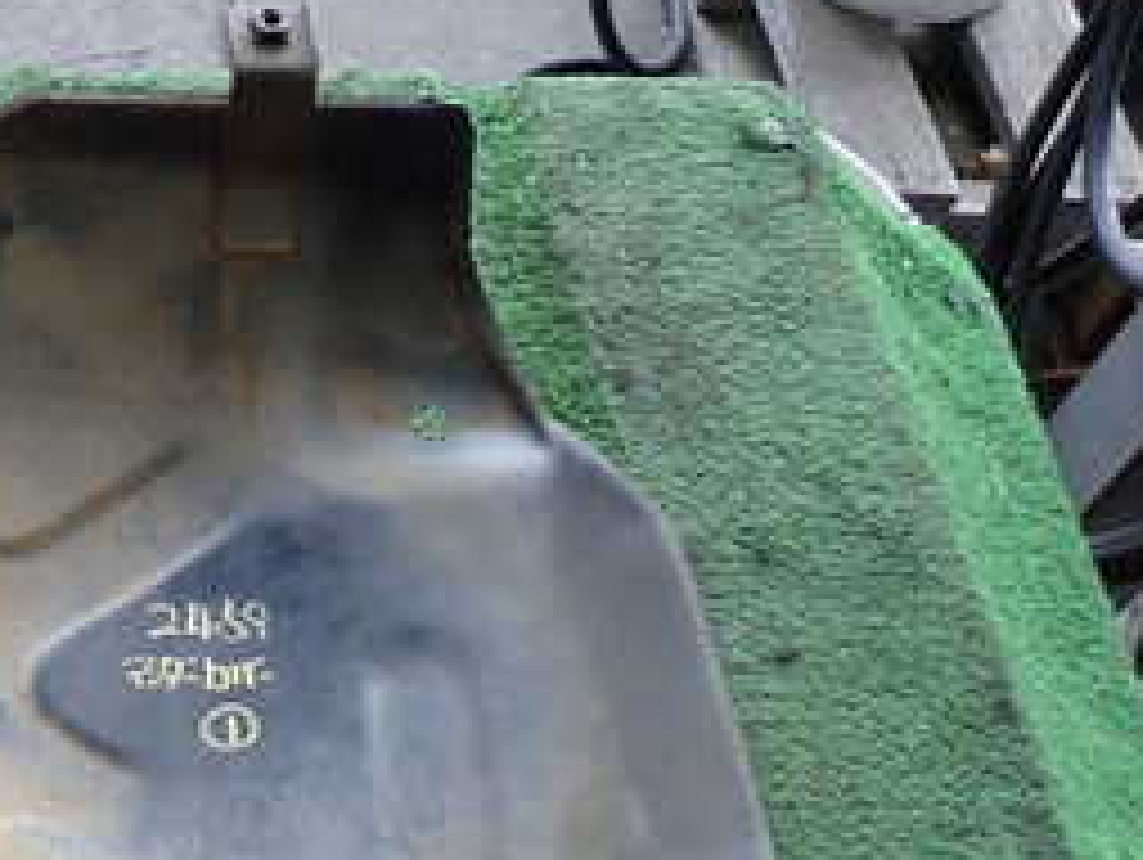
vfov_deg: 23.5
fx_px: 1950
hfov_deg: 29.2
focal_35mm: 59
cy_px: 914
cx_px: -148
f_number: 2
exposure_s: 1/60
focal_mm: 4.5
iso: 100
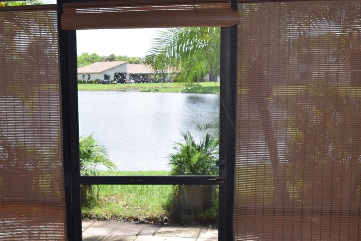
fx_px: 602
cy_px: 181
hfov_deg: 33.4
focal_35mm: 60
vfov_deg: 22.4
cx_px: 159
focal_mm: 22
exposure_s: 1/125
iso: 100
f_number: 5.6
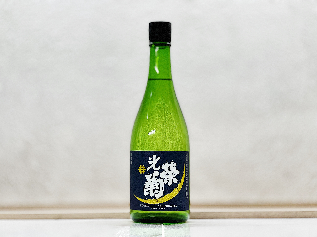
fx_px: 705
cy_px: 118
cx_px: 158
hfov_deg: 25.3
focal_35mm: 77
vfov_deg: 19.1
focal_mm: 9
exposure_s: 1/100
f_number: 2.8
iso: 200
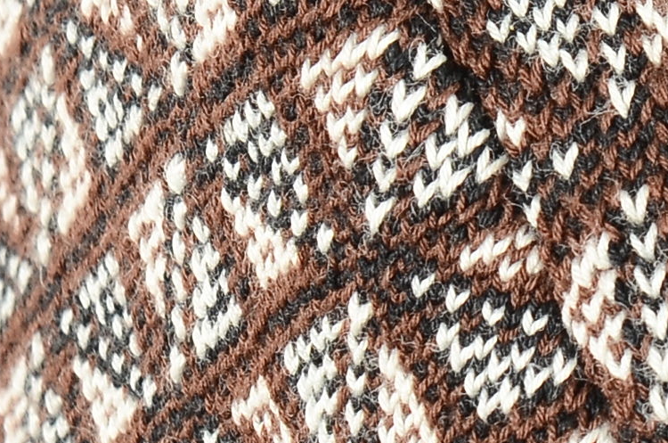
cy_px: -392
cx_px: 1248
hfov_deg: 5.0
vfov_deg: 3.3
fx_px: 7528
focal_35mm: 406
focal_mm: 55
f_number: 10
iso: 320
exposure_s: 1/80
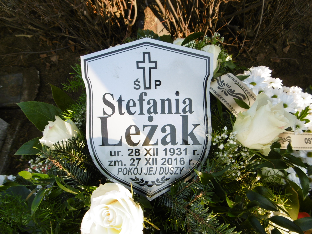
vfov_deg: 56.8
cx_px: 156
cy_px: 117
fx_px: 216
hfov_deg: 71.6
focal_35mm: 24
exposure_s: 1/160
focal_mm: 4.3
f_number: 3.1
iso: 100
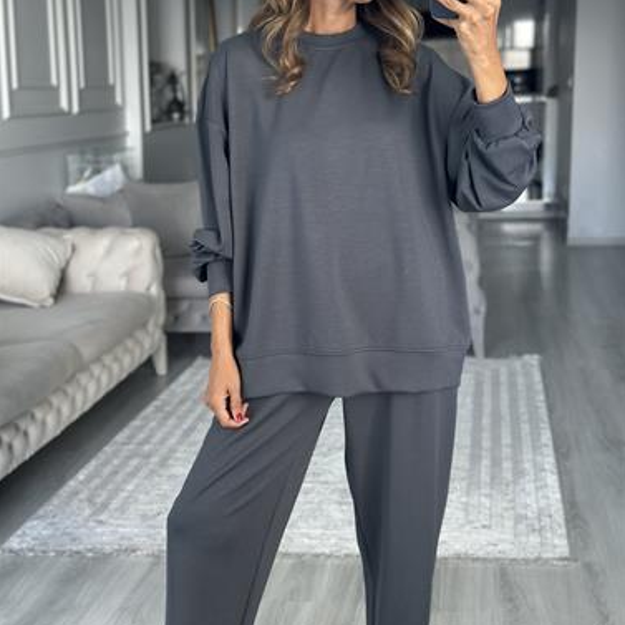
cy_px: 232
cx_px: 312
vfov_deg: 29.9
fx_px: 1164
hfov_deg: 30.0
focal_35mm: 57
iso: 125
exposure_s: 1/73
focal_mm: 6.86
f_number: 1.78
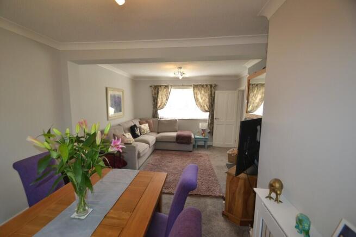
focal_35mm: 15
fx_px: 148
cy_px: 118
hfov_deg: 100.4
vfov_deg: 77.4
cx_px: 178
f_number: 4
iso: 400
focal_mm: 10
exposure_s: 1/125
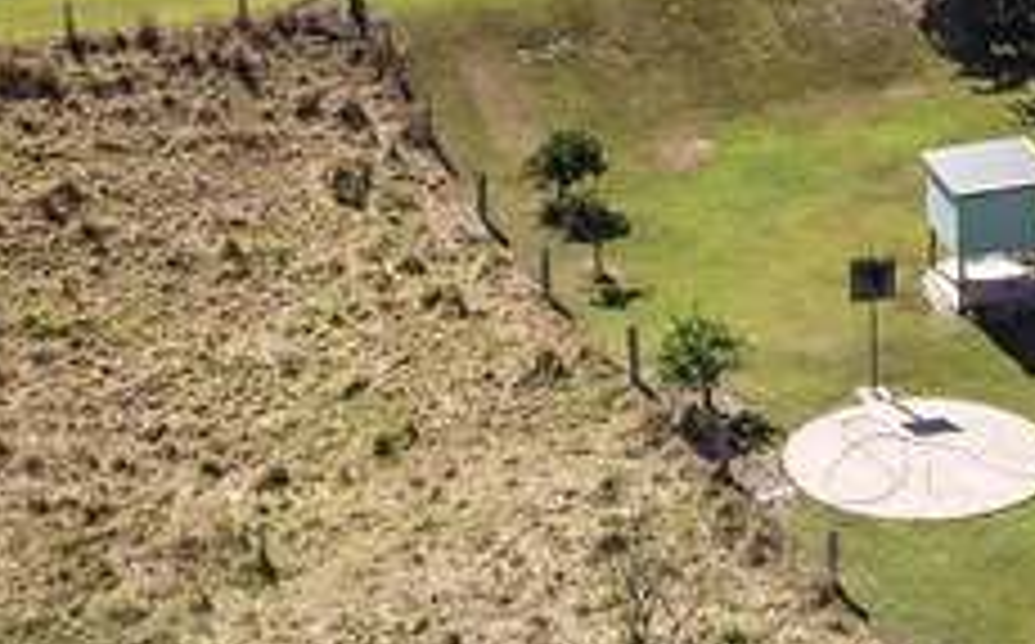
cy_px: -430
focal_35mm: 125
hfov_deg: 16.4
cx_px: 986
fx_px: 3521
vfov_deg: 10.0
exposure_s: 1/1500
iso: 140
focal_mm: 8.38
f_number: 2.8
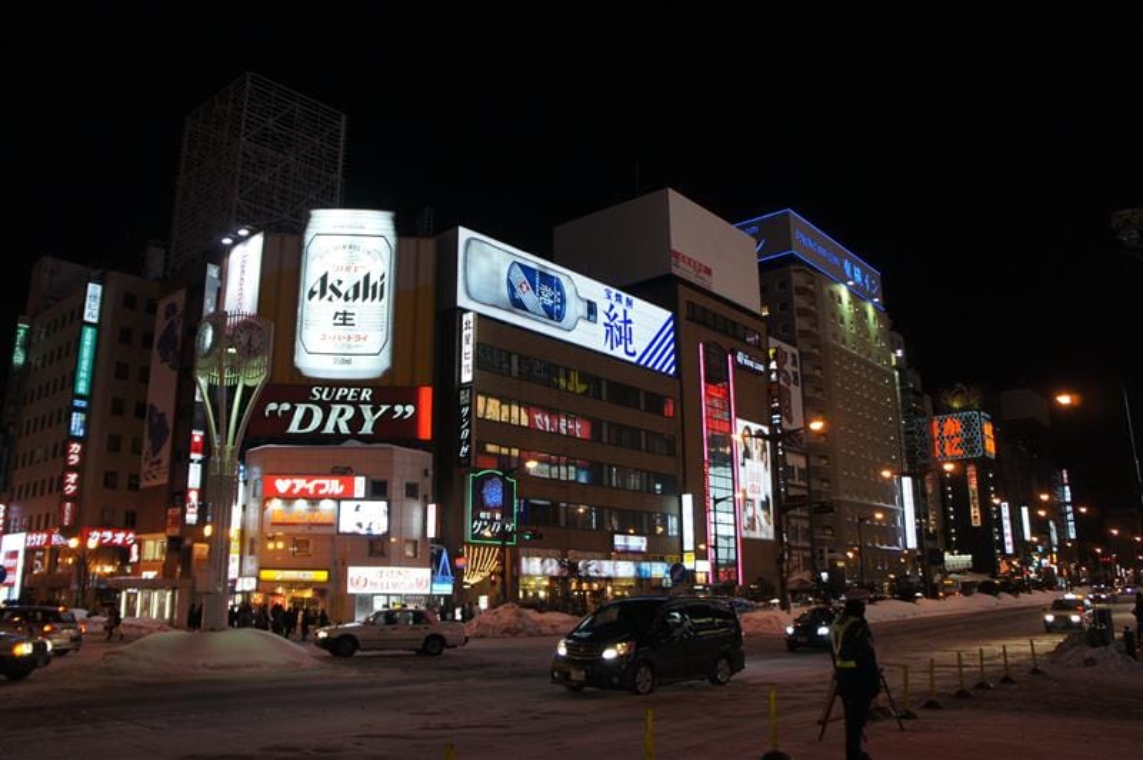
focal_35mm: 27
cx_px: 572
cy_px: 380
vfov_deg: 47.9
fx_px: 857
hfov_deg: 67.4
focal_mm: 18
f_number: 3.5
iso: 800
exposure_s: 1/100
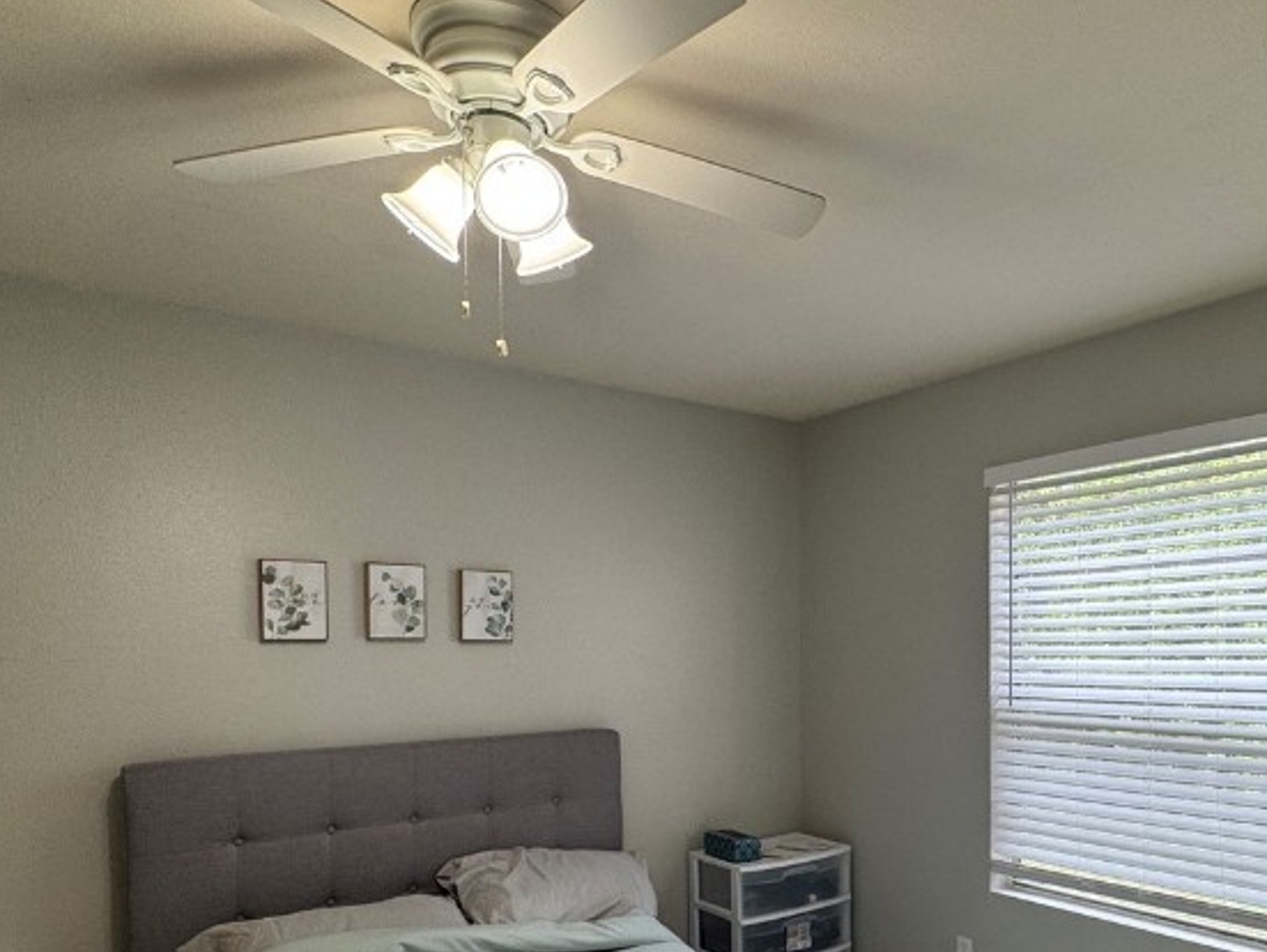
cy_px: 669
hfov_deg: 66.0
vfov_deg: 51.6
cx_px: 814
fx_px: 952
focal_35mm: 26
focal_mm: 2.22
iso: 125
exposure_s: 1/120
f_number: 2.2
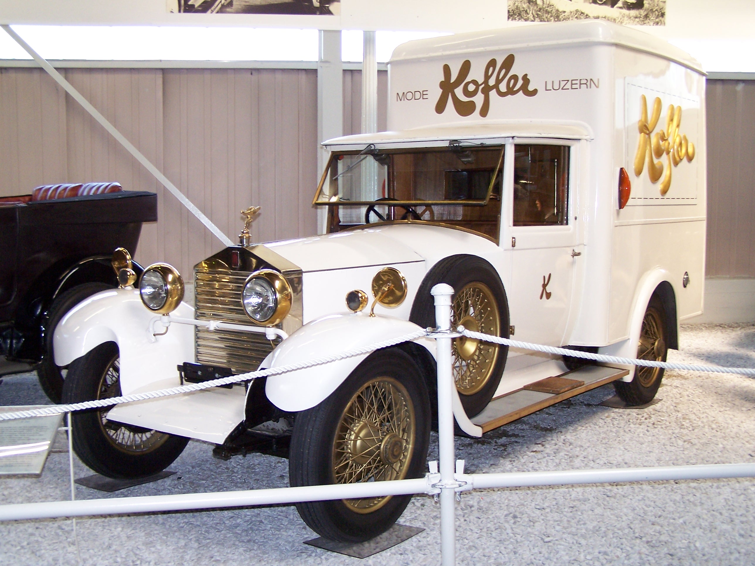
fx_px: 938
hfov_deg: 43.9
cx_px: 378
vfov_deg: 33.6
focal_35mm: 43
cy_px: 283
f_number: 2.9
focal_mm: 7.1
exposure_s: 1/60
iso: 140
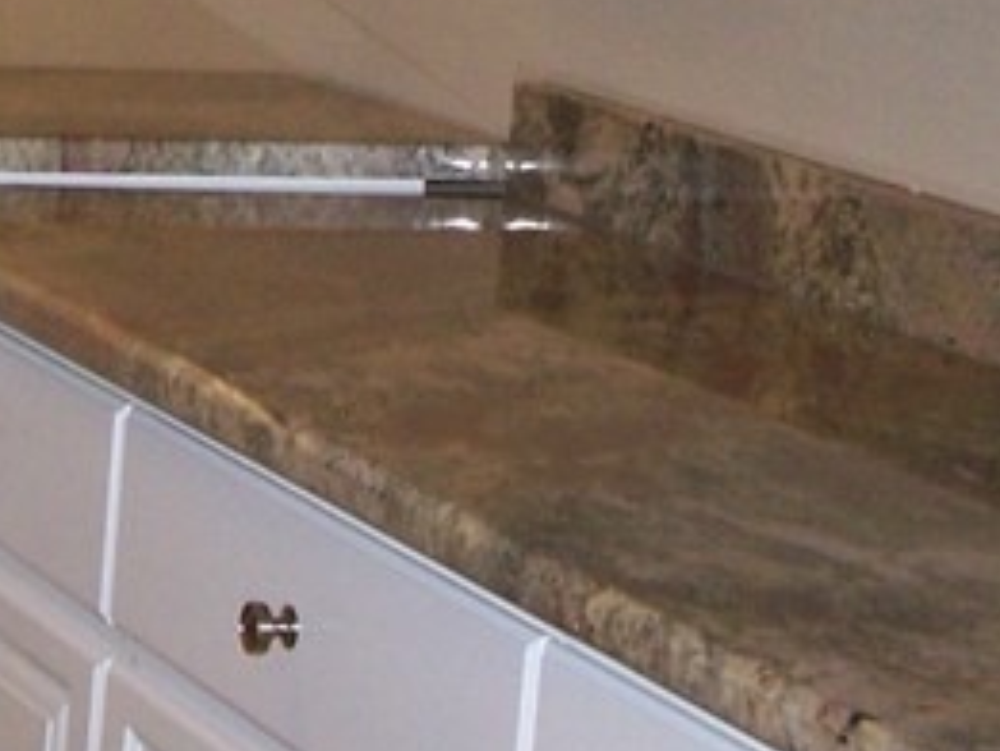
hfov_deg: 13.1
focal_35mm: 149
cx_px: 109
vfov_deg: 9.9
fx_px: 4306
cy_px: -61
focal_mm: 6.3
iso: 160
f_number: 2.8
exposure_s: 1/60
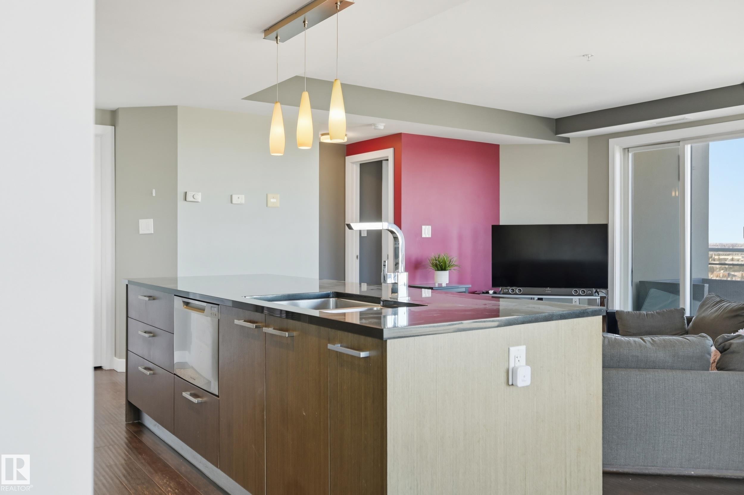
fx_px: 619
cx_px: 372
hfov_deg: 62.0
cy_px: 248
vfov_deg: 43.5
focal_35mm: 30
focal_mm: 30
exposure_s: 1/640
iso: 400
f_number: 4
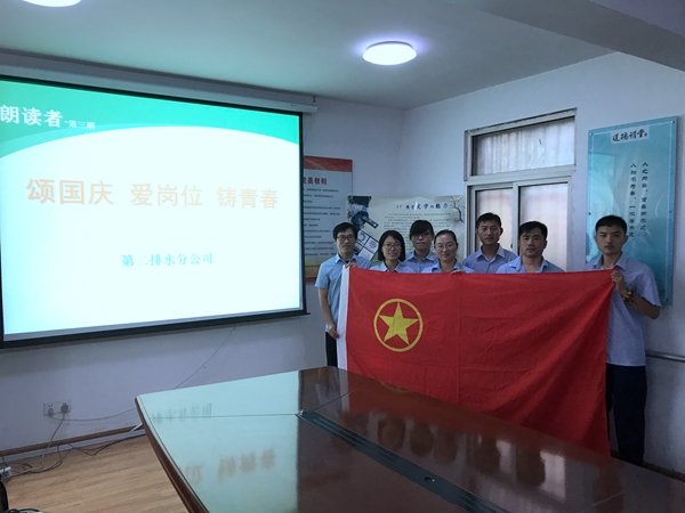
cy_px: 256
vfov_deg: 49.7
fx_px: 554
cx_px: 342
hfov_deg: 63.4
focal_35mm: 28
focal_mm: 3.99
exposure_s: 1/30
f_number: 1.8
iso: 25
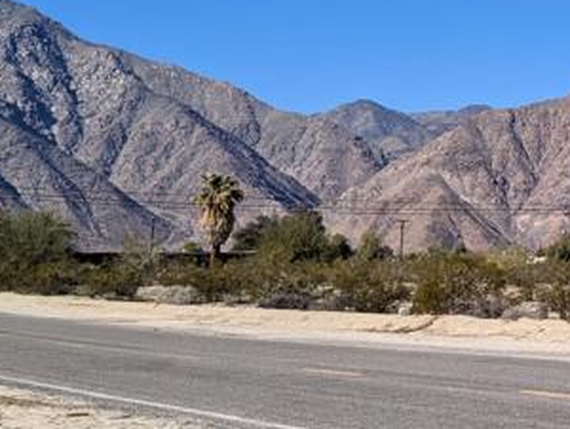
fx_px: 1352
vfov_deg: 17.5
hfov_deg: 19.8
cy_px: -22
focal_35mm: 82
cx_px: 914
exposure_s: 1/2358
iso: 45
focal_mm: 6.81
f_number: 1.85
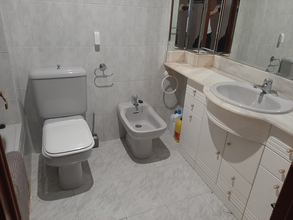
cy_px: 110
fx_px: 220
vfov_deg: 53.1
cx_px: 146
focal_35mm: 26
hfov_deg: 67.3
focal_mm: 3.93
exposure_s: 1/50
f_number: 1.7
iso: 200
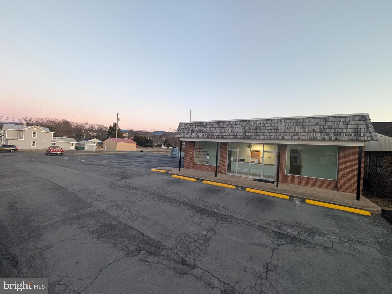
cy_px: 147
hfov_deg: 110.5
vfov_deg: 94.5
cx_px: 196
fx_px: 136
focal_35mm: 12
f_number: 1.7
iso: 131
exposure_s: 1/109
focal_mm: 2.02
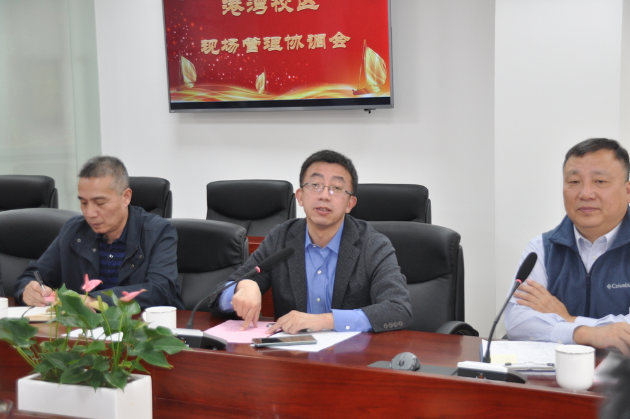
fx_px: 1153
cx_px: 315
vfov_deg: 20.6
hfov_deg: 30.5
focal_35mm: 66
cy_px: 210
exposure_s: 1/60
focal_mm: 44
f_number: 4.5
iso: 640
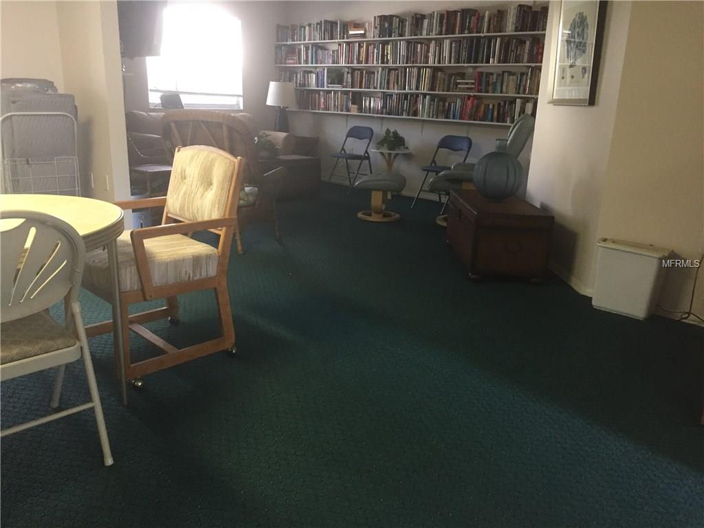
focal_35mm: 29
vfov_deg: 48.2
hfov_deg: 61.7
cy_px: 264
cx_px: 352
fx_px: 590
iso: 200
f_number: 2.2
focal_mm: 4.15
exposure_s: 1/30
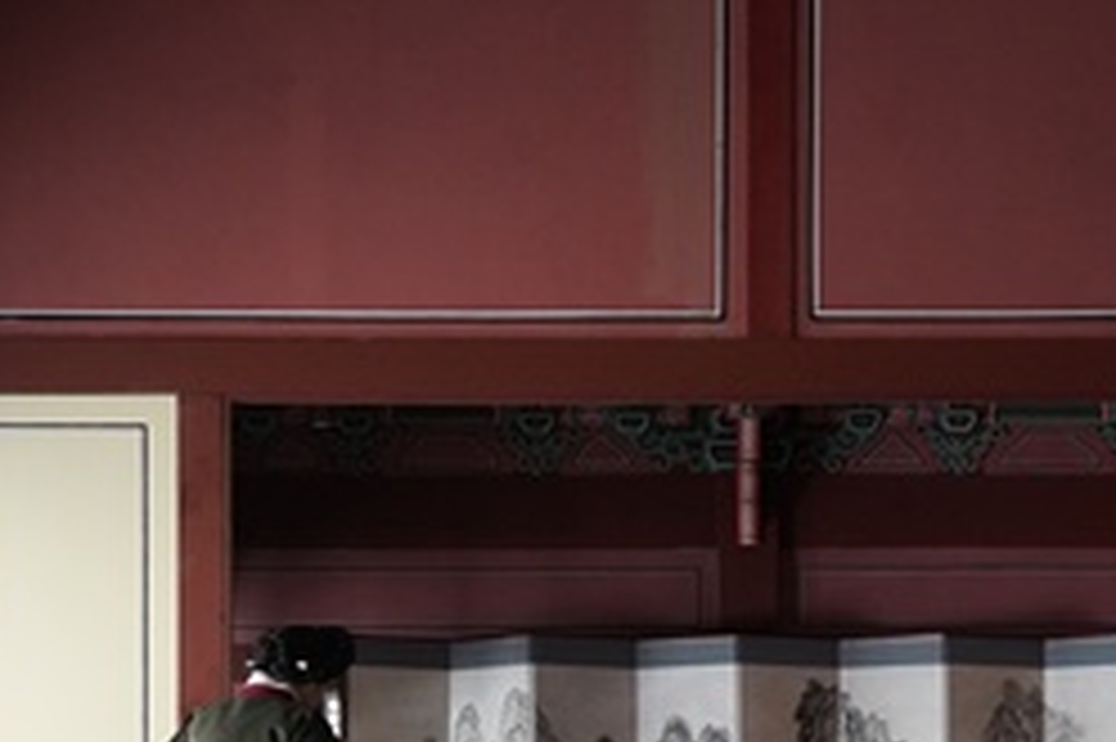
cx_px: 765
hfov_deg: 20.3
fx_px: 3098
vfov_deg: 13.4
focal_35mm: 100
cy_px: 803
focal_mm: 45
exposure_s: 1/125
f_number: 2.8
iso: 6400
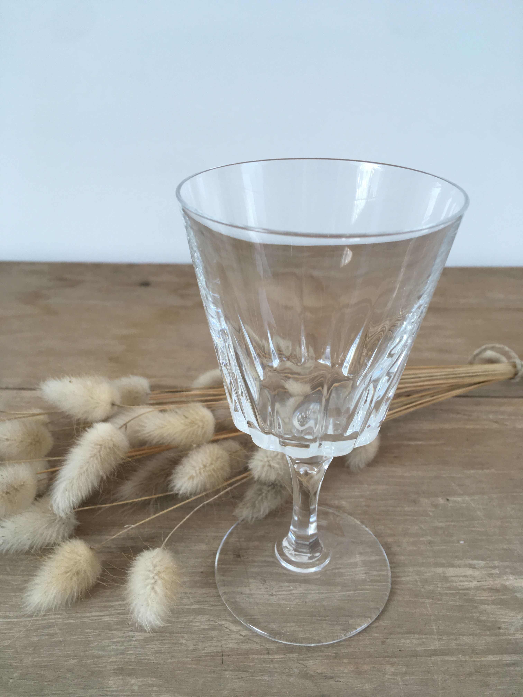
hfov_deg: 48.2
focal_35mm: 29
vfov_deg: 61.7
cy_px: 348
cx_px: 262
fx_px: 584
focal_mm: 4.15
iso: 40
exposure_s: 1/100
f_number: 2.2
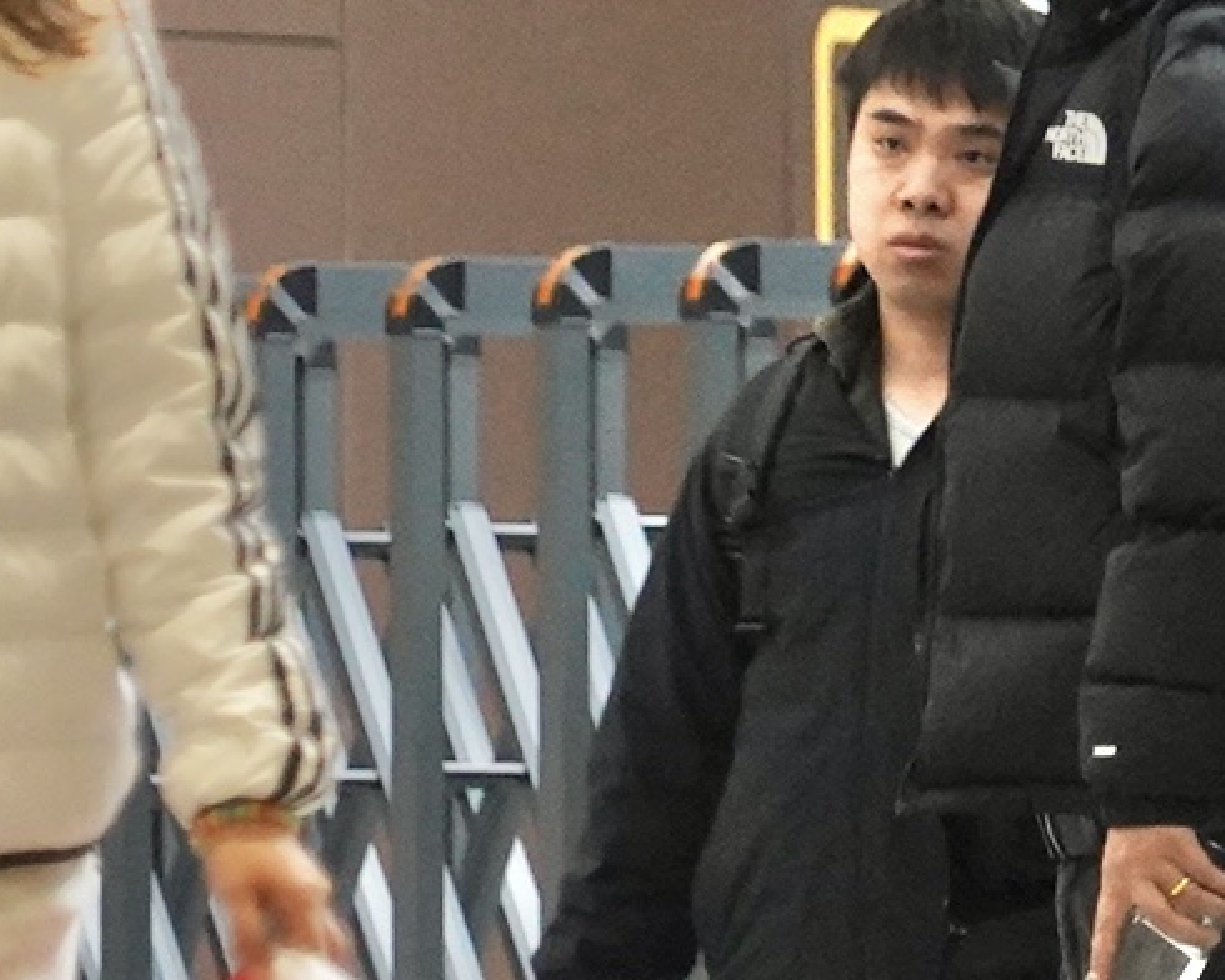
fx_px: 38394
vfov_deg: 1.5
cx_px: 2405
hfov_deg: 1.8
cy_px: -40
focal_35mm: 1059
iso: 4000
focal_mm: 184
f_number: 6.3
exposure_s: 1/125
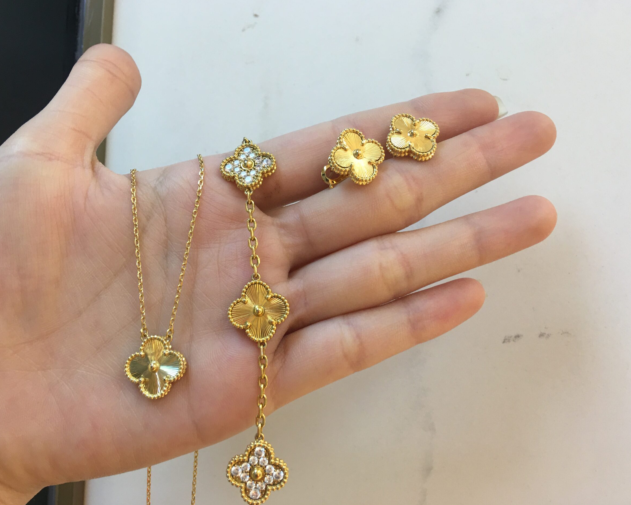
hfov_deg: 57.2
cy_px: 250
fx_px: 579
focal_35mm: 31
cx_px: 313
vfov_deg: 47.1
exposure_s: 1/33
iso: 40
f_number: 2.2
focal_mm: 4.15
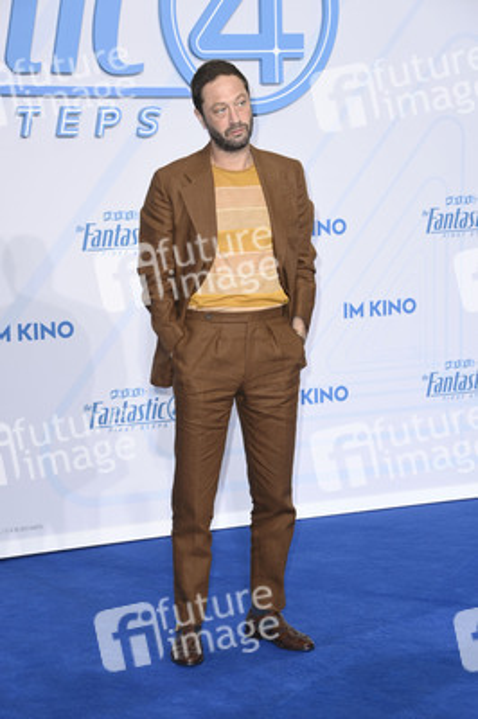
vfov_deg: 26.0
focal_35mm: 78
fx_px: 1556
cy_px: 360
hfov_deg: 17.5
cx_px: 239
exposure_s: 1/200
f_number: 5.6
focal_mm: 78
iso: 400
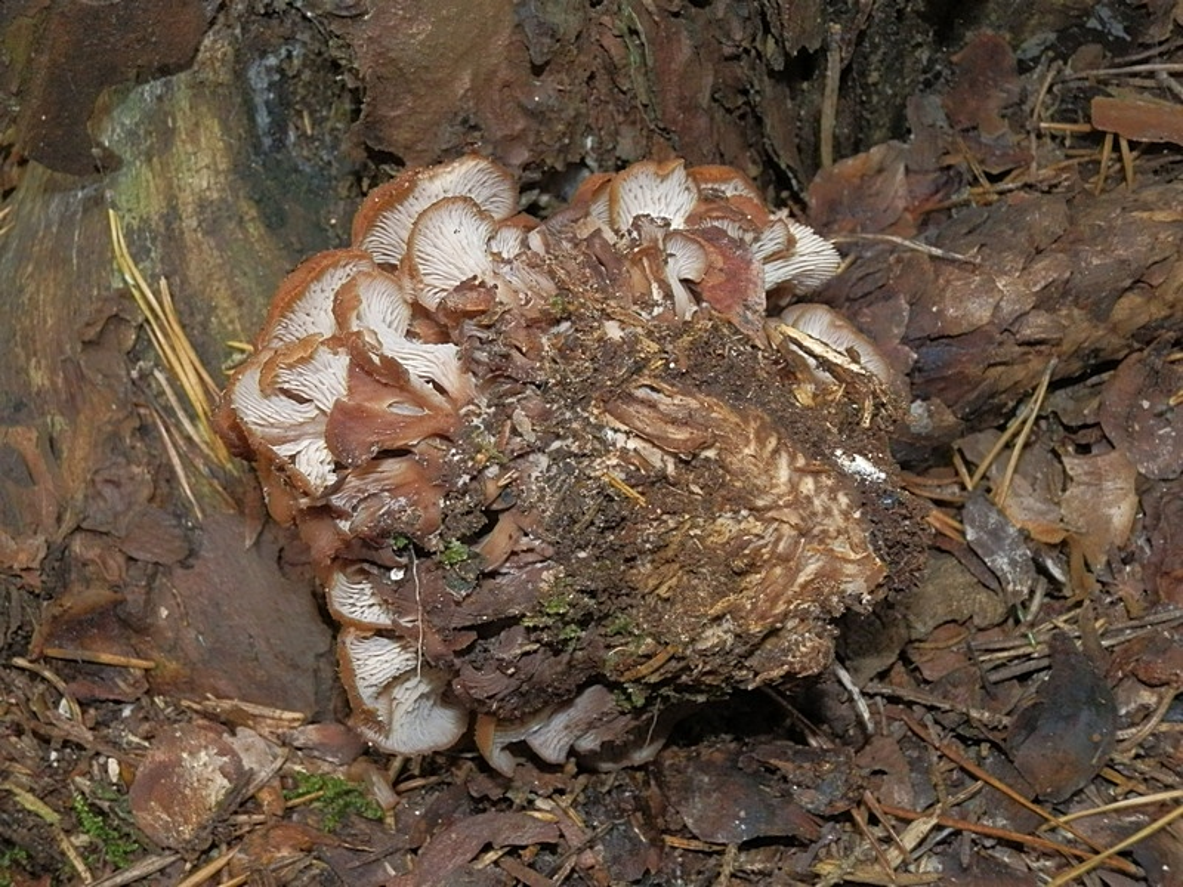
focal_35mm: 37
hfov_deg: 50.1
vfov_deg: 38.7
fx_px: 1264
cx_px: 592
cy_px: 444
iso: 800
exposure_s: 1/40
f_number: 9.9
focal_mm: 6.7
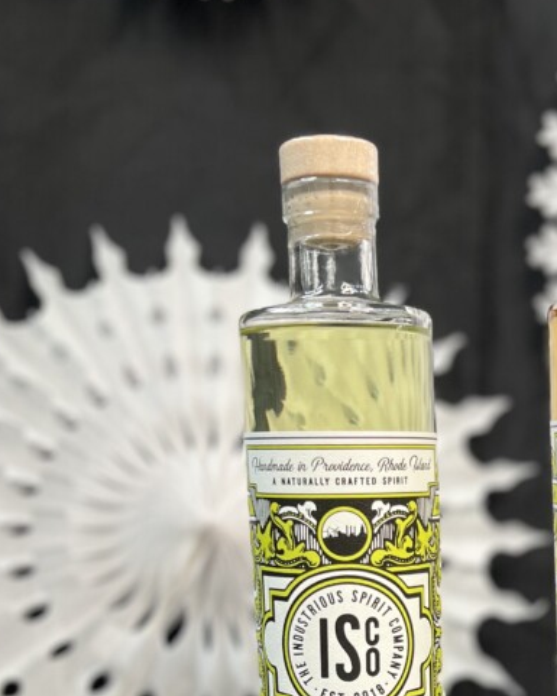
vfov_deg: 33.2
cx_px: 490
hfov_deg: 27.2
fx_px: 1112
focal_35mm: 54
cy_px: 605
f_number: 1.5
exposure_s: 1/121
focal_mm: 5.7
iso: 100
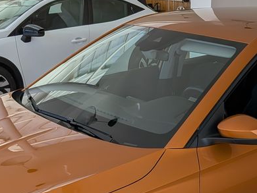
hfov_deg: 30.6
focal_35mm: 63
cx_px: 162
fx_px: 468
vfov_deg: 22.7
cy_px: 174
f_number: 1.7
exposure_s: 1/1041
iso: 29
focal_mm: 4.53
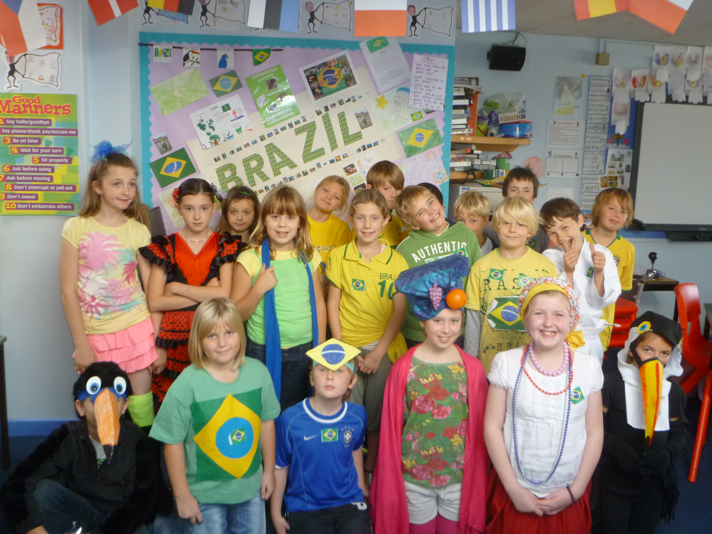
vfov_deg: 46.8
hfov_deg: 60.0
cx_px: 356
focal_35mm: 30
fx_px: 617
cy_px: 267
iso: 250
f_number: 3.4
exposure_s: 1/30
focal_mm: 5.4
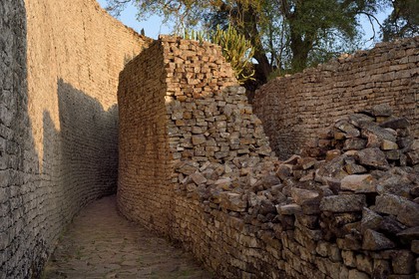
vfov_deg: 27.0
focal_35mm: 50
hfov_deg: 39.6
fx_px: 582
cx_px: 210
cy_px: 140
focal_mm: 50
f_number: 9
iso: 400
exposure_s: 1/160
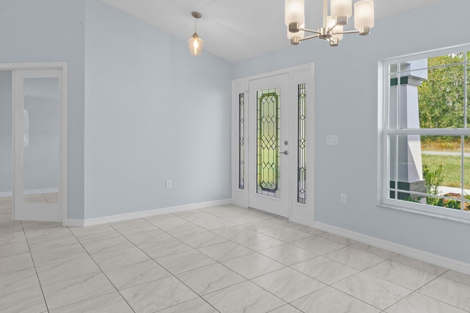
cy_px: 141
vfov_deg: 53.0
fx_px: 313
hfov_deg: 73.7
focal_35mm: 24
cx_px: 244
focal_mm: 12
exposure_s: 1/6
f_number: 8
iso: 640
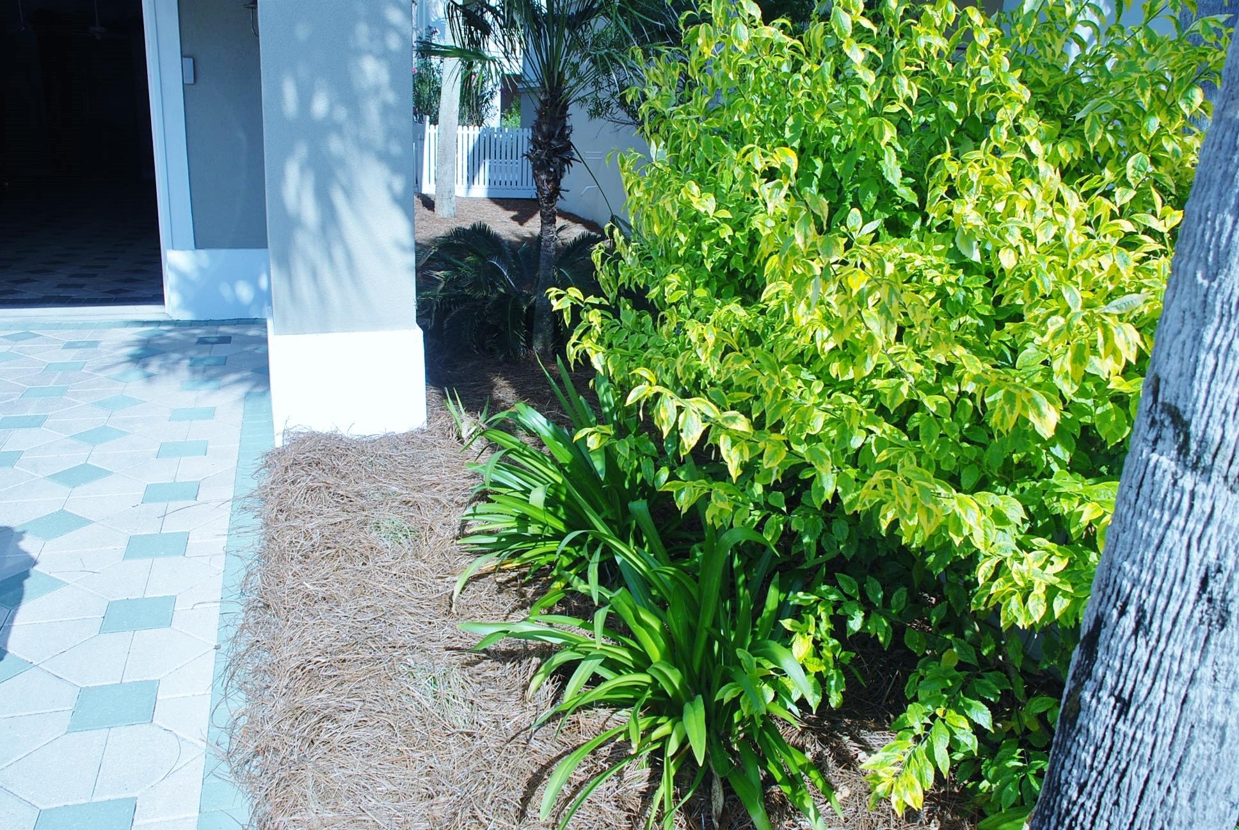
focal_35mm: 27
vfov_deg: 48.0
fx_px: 930
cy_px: 415
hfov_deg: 67.3
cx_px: 620
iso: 100
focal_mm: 18
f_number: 7.1
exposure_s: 1/200
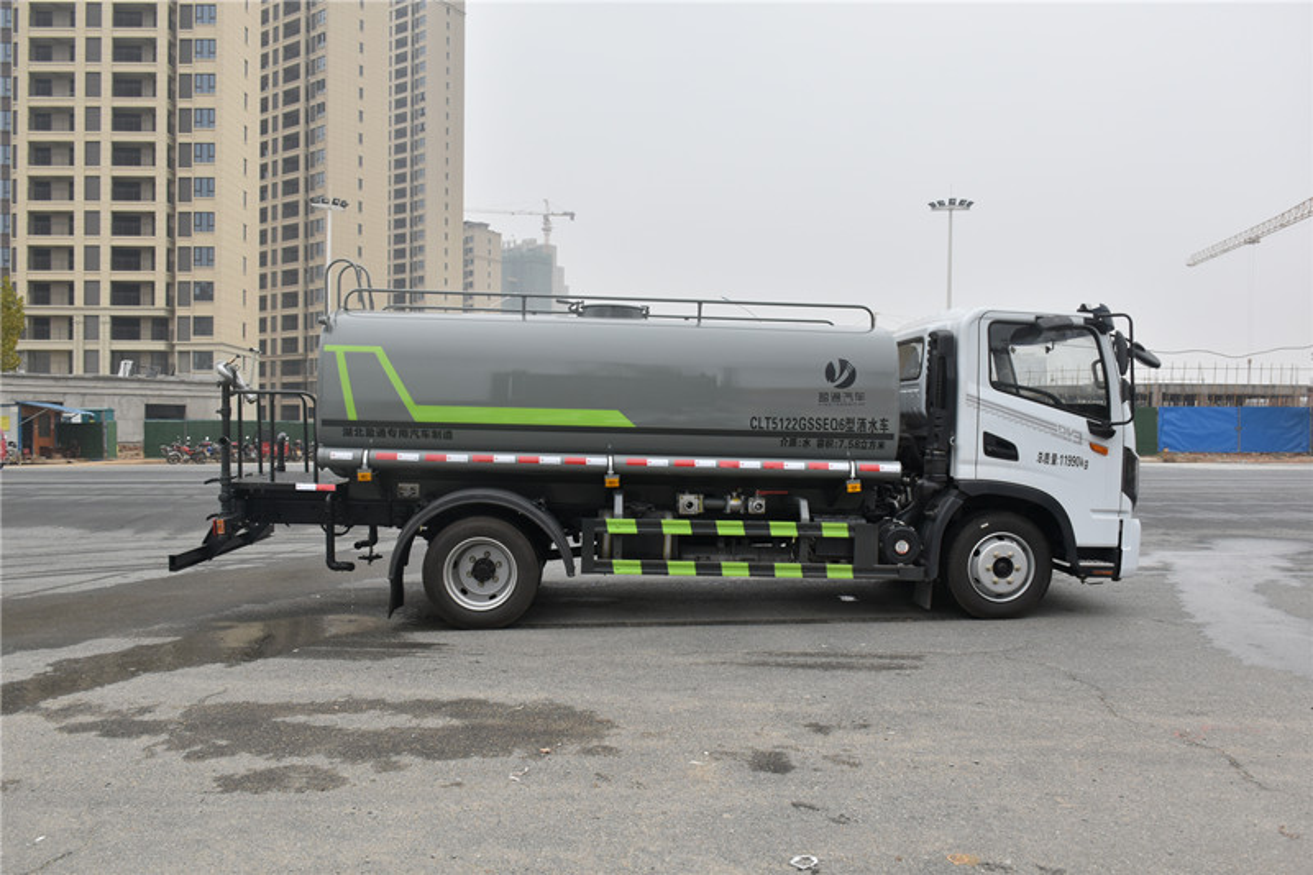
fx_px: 984
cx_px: 656
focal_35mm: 27
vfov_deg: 47.9
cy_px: 438
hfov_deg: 67.4
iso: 200
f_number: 7.1
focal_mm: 18
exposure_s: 1/250
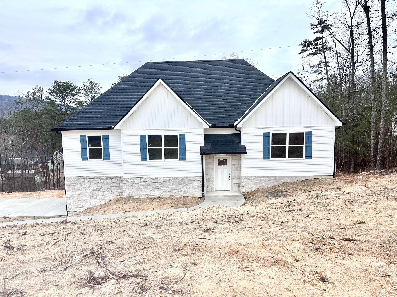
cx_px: 198
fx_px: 275
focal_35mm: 24
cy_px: 148
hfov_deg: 71.6
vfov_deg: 56.8
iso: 80
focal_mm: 6.86
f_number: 1.78
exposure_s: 1/1845
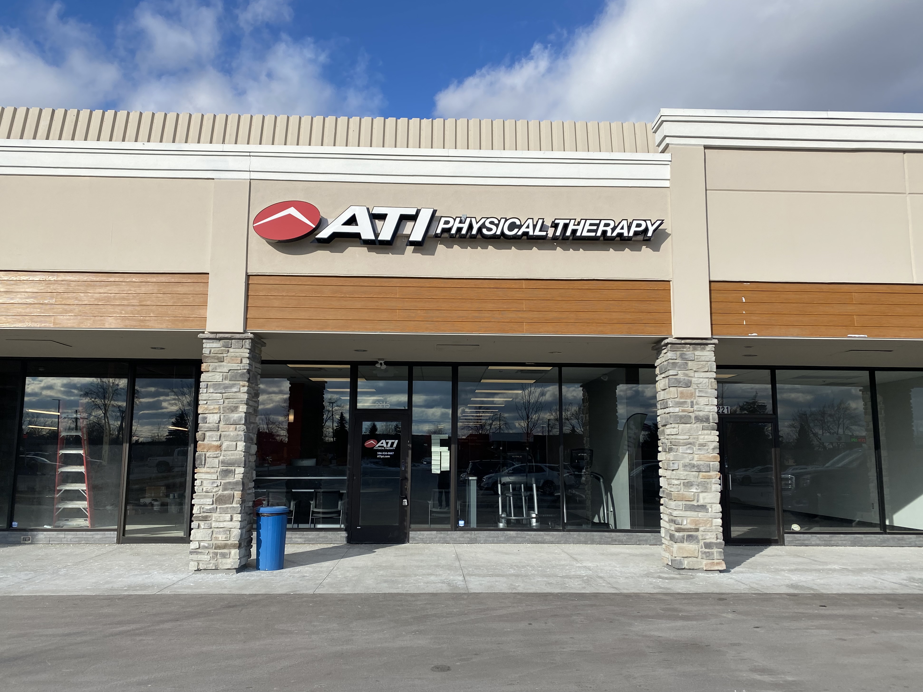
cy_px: 359
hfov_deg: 65.3
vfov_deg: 51.3
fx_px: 720
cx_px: 464
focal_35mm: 27
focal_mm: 4.25
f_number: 1.8
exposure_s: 1/3040
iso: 32
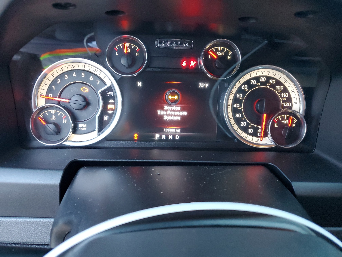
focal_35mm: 26
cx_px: 171
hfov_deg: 67.3
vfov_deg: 53.1
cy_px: 128
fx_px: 257
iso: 339
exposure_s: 1/60.2
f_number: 1.5
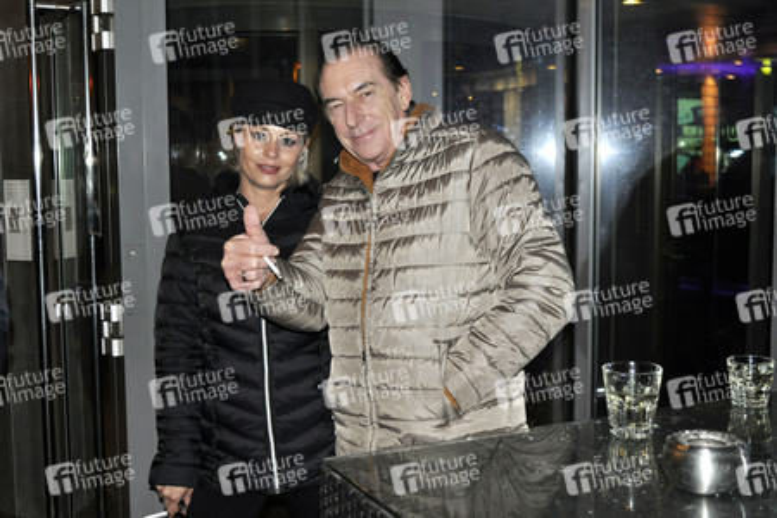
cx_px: 388
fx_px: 1004
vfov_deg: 28.9
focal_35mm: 46
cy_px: 259
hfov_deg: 42.3
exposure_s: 1/60
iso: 800
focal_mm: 31
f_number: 4.2
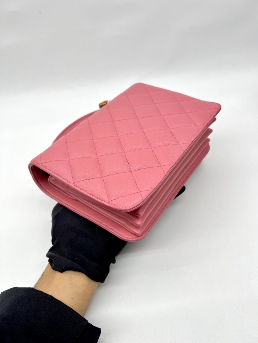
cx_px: 129
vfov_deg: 67.3
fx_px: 258
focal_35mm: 26
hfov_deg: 53.1
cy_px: 172
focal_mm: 5.7
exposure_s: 1/132
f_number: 1.5
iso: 32
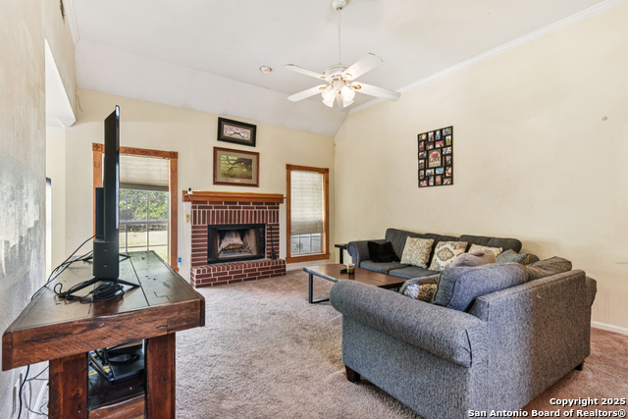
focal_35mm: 17
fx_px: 297
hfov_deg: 93.3
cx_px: 314
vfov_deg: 70.5
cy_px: 210
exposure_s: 1/8
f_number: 8
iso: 250
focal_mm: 17
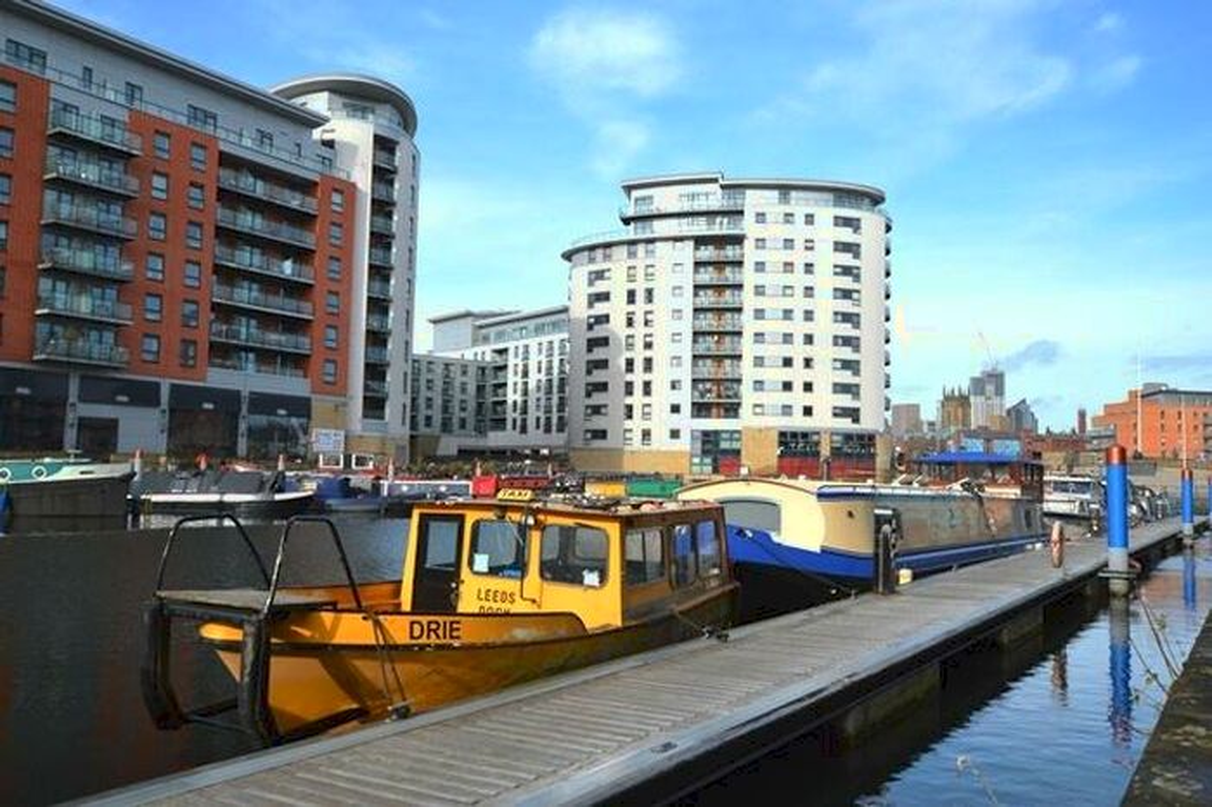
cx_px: 606
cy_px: 404
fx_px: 1009
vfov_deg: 43.6
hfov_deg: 62.0
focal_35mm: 30
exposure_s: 1/200
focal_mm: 20
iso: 100
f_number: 7.1
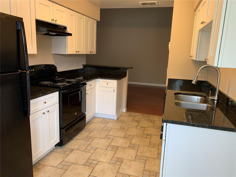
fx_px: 177
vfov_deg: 53.1
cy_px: 88
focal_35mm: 26
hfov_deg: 67.3
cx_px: 118
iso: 125
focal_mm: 4.25
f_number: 1.8
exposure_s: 1/60
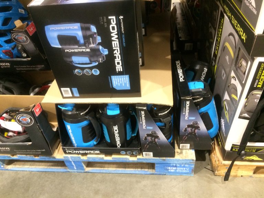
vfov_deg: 48.2
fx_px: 221
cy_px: 99
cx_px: 132
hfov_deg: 61.7
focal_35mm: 29
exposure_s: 1/30
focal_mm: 4.15
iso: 320
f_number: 2.2
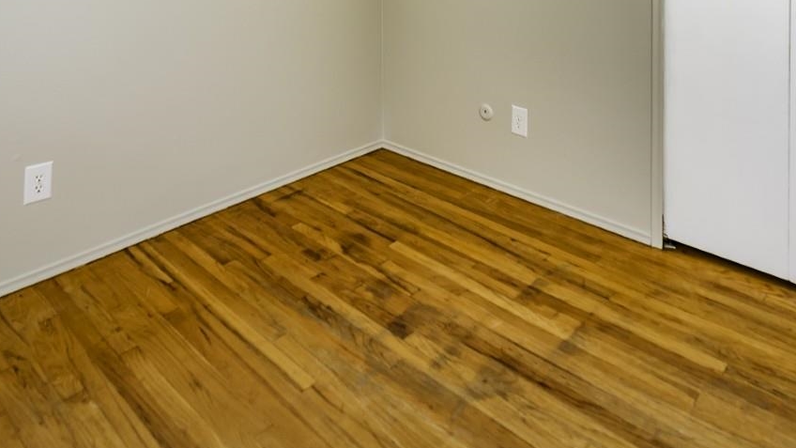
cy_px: -38
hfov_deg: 67.8
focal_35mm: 28
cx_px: 430
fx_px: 591
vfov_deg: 35.8
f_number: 5.6
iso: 100
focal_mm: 14
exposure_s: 1/60
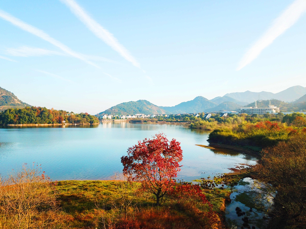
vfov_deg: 53.1
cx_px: 153
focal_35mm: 26
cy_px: 114
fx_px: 230
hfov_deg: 67.3
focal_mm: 4.73
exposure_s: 1/665
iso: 100
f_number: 2.2
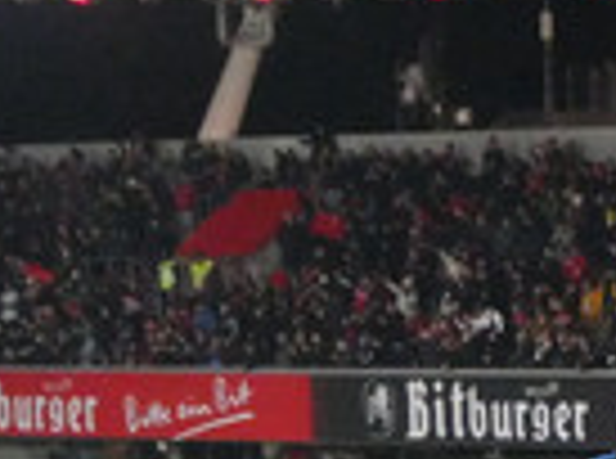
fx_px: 5822
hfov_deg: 5.9
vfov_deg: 4.5
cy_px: 832
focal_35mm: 328
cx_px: 1120
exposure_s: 1/80
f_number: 4.5
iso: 1000
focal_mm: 12.5
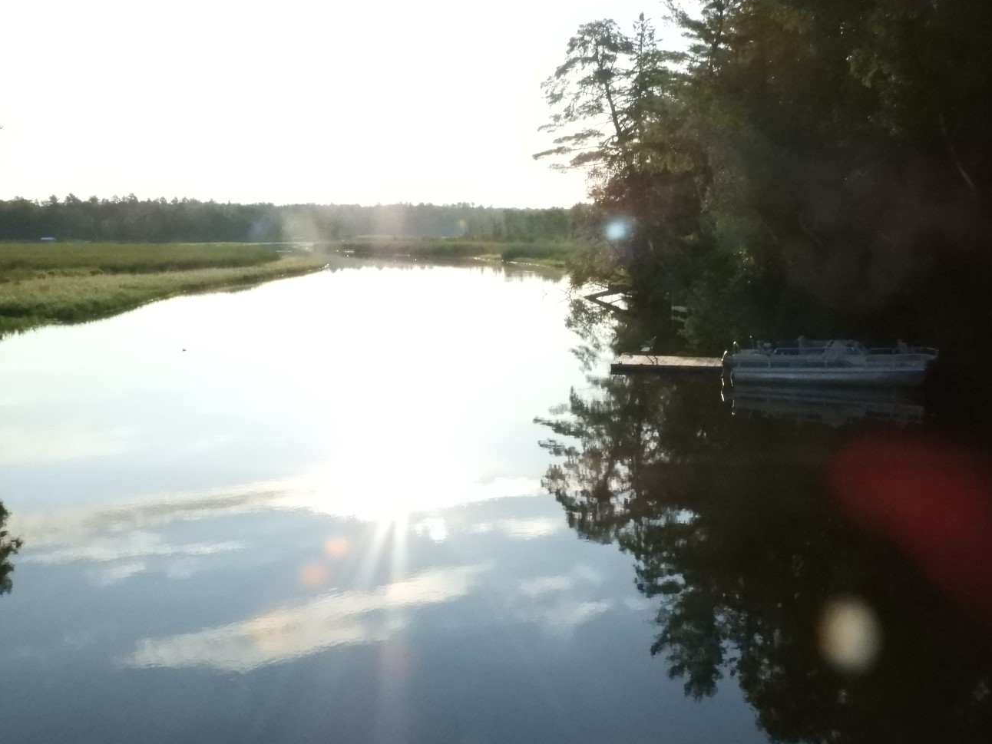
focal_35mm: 39
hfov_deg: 47.9
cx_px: 491
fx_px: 1118
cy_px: 360
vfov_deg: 36.8
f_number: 7.6
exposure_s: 1/3200
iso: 1600
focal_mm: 6.3
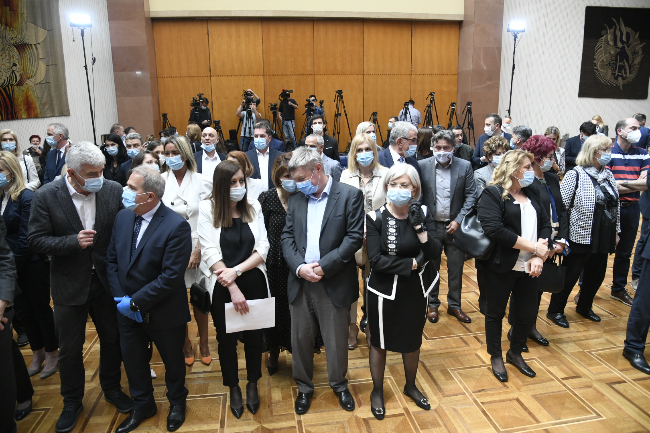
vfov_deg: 53.1
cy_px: 216
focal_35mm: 24
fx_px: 433
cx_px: 325
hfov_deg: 73.7
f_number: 4
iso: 1600
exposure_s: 1/250
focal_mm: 24
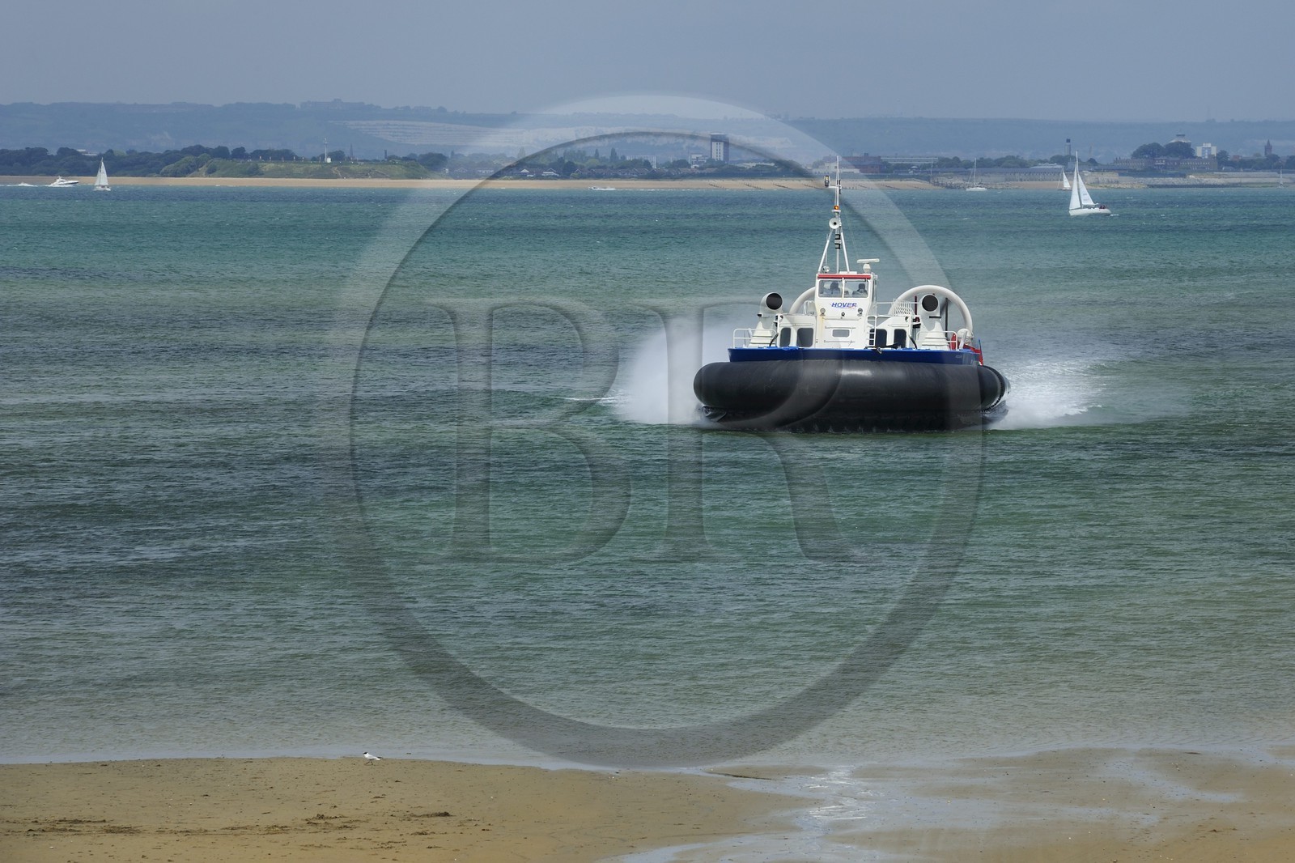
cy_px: 432
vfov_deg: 6.9
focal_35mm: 200
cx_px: 648
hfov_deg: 10.3
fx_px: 7192
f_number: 13
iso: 200
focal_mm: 200
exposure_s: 1/400
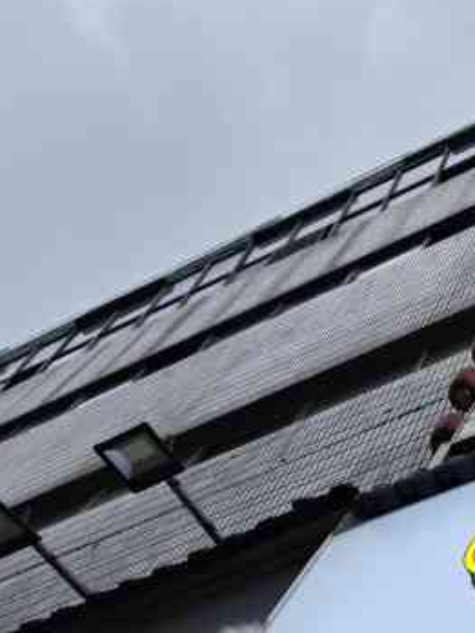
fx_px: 1079
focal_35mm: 59
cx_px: 591
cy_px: 812
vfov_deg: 27.5
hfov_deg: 22.6
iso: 57
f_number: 1.79
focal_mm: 4.71
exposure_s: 1/120
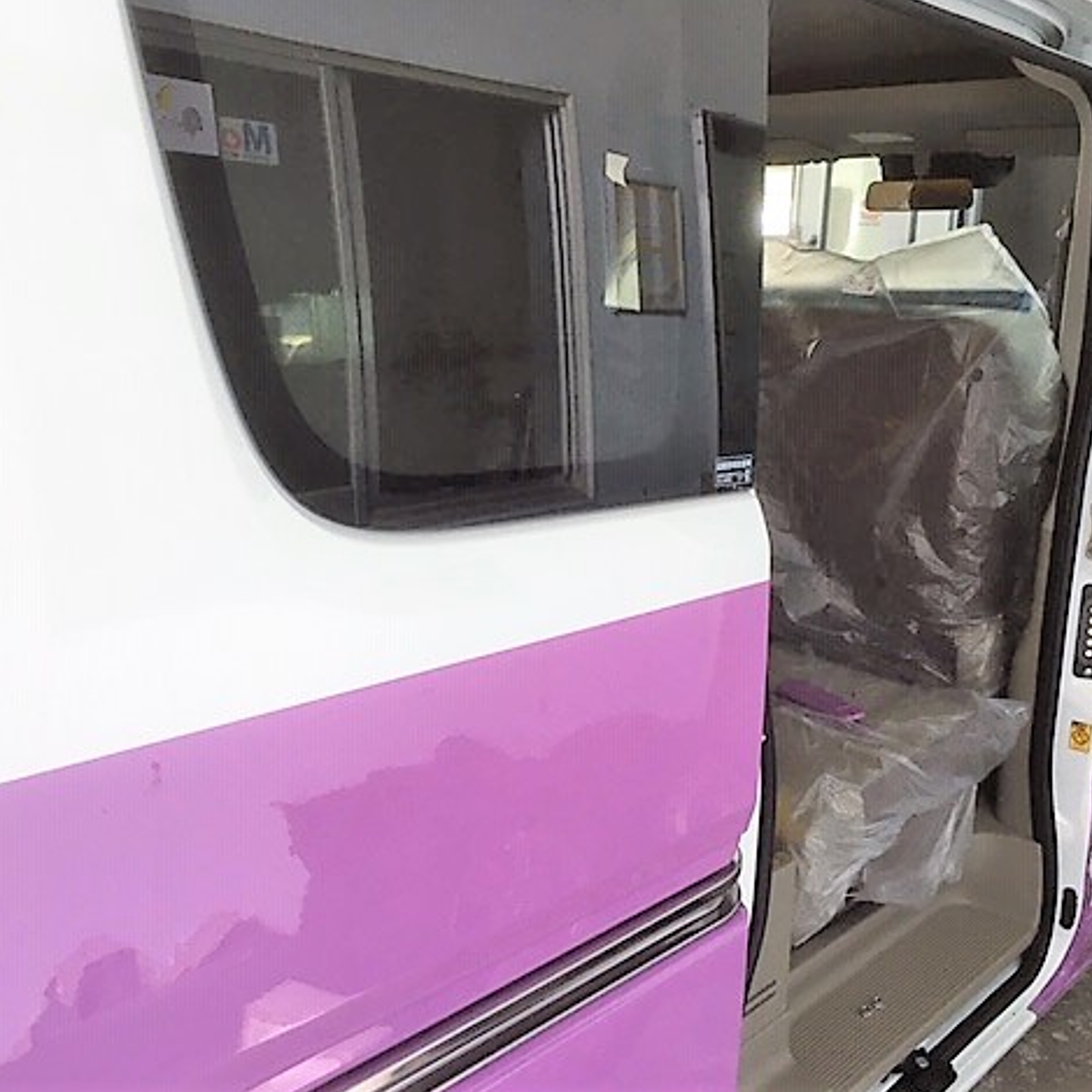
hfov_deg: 47.2
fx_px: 1249
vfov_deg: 47.2
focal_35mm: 35
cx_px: 549
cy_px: 540
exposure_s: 1/30
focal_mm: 4.15
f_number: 2.2
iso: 50
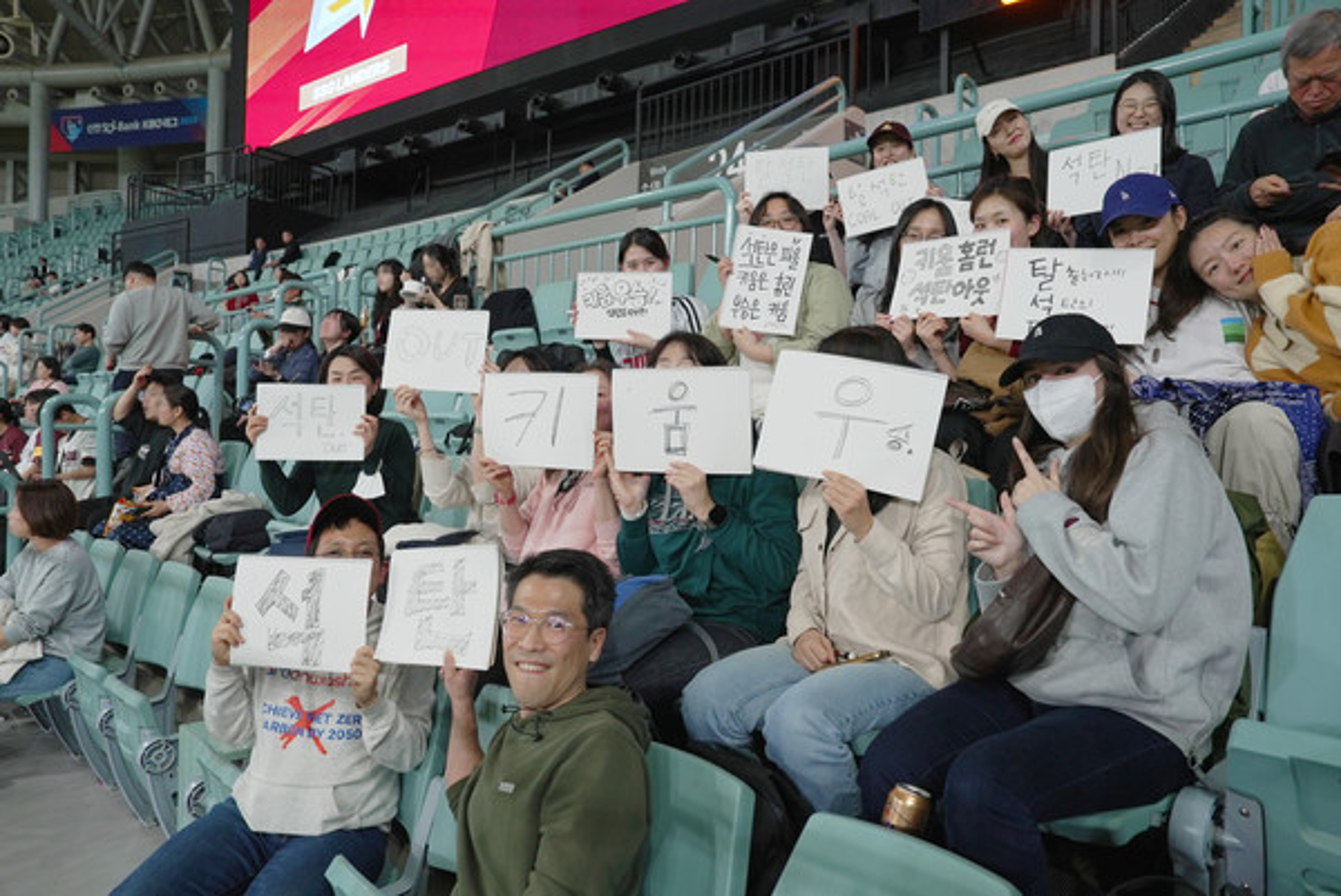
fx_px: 895
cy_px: 448
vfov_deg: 53.2
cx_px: 670
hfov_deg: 73.7
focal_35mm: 24
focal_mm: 24
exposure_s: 1/100
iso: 800
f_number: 4
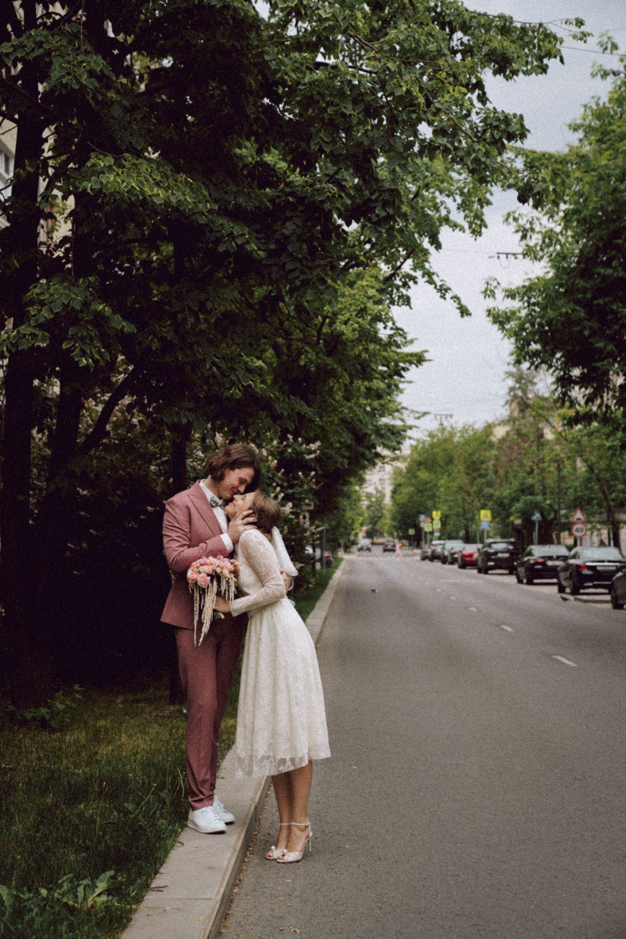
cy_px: 470
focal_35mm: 64
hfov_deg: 21.2
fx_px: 1669
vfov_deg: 31.4
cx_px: 313
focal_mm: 64
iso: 320
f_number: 4
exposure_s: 1/500
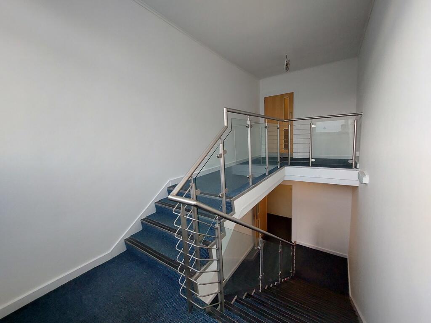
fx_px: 162
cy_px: 162
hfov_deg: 106.2
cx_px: 216
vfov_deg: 89.9
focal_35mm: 13
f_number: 2.2
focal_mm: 1.74
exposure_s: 1/59
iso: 200
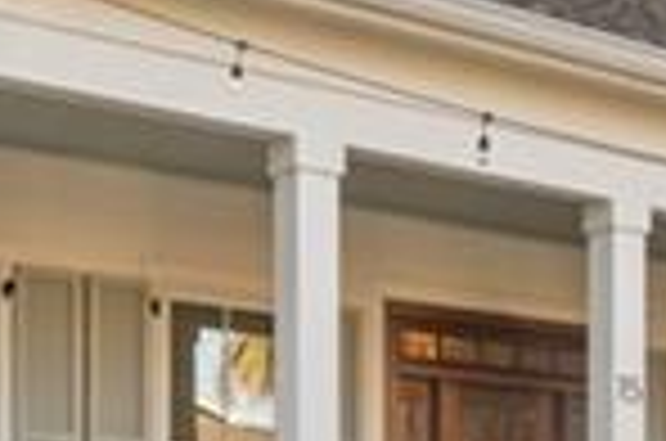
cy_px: 706
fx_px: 1791
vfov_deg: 13.1
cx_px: 716
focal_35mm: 97
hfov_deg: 20.2
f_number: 7.1
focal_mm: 14
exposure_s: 1/60
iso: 500
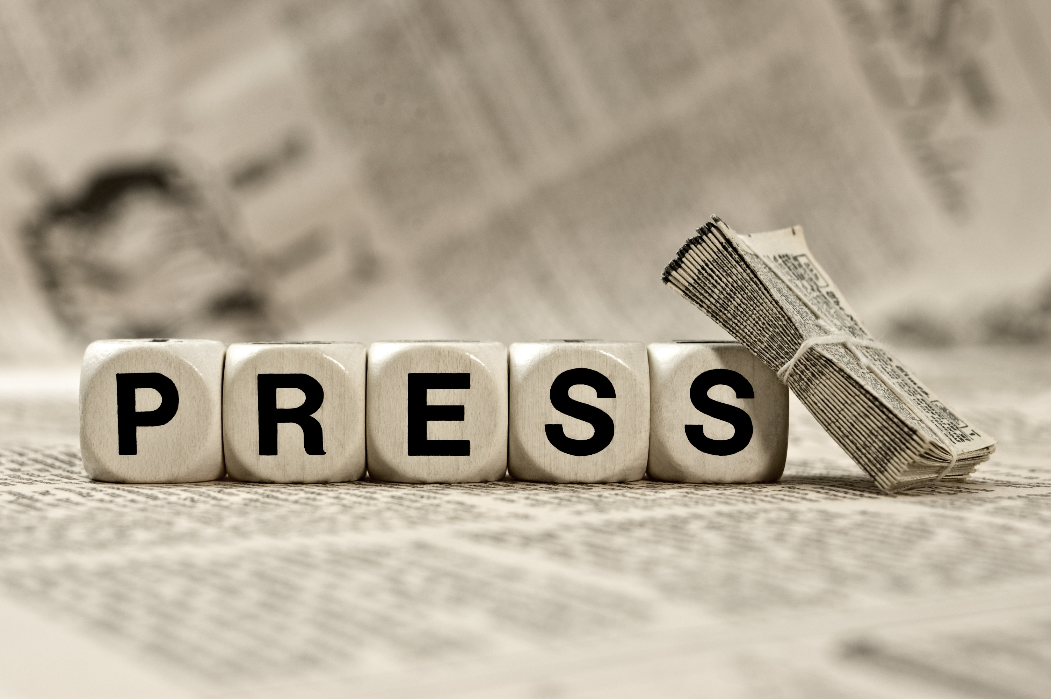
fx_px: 3063
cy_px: 350
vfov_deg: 13.0
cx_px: 526
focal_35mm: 105
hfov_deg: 19.5
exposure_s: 1/800
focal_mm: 70
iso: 200
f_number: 32
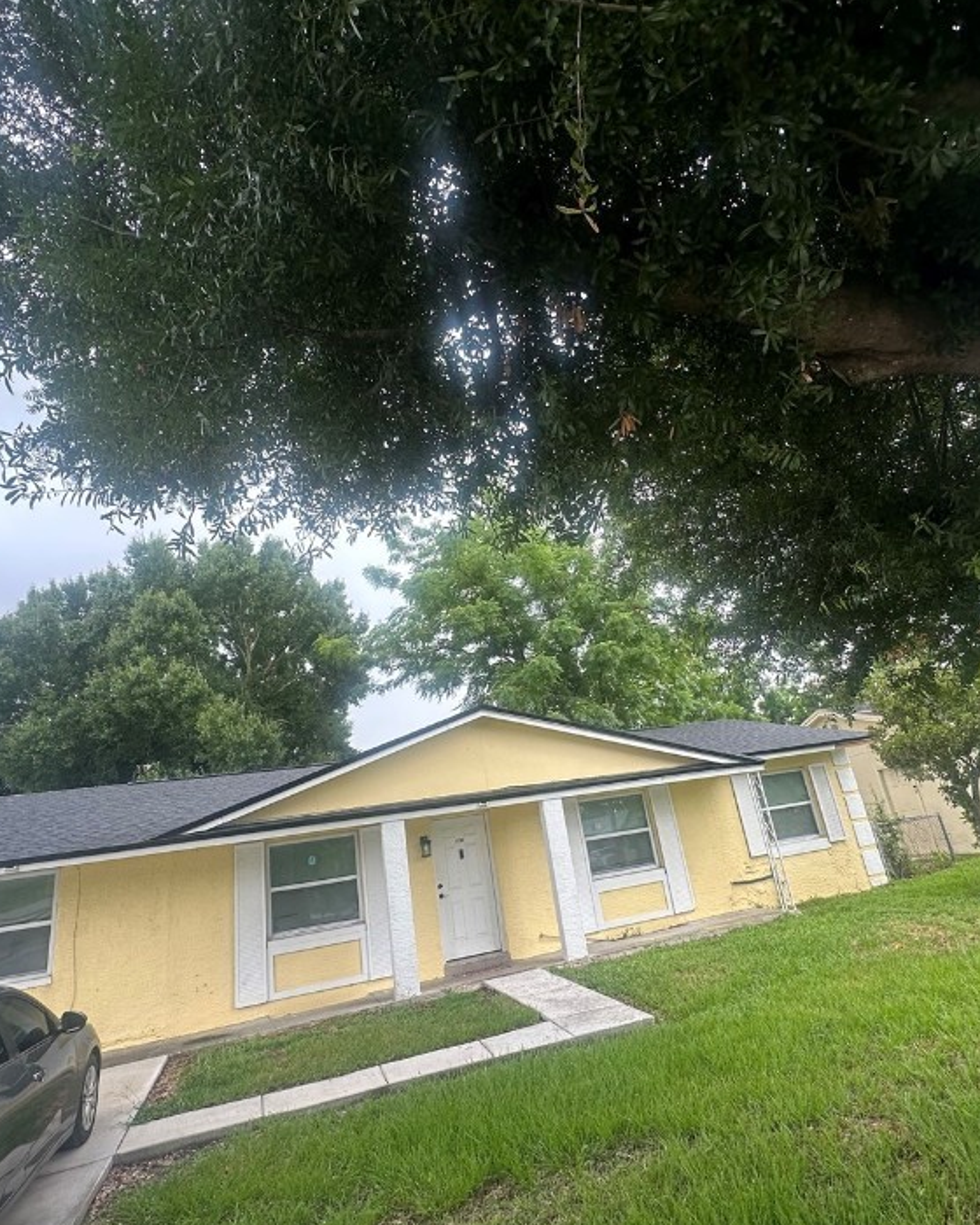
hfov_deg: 68.0
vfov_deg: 80.3
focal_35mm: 20
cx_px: 520
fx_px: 725
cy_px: 578
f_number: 2.2
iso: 40
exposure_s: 1/171
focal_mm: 2.22
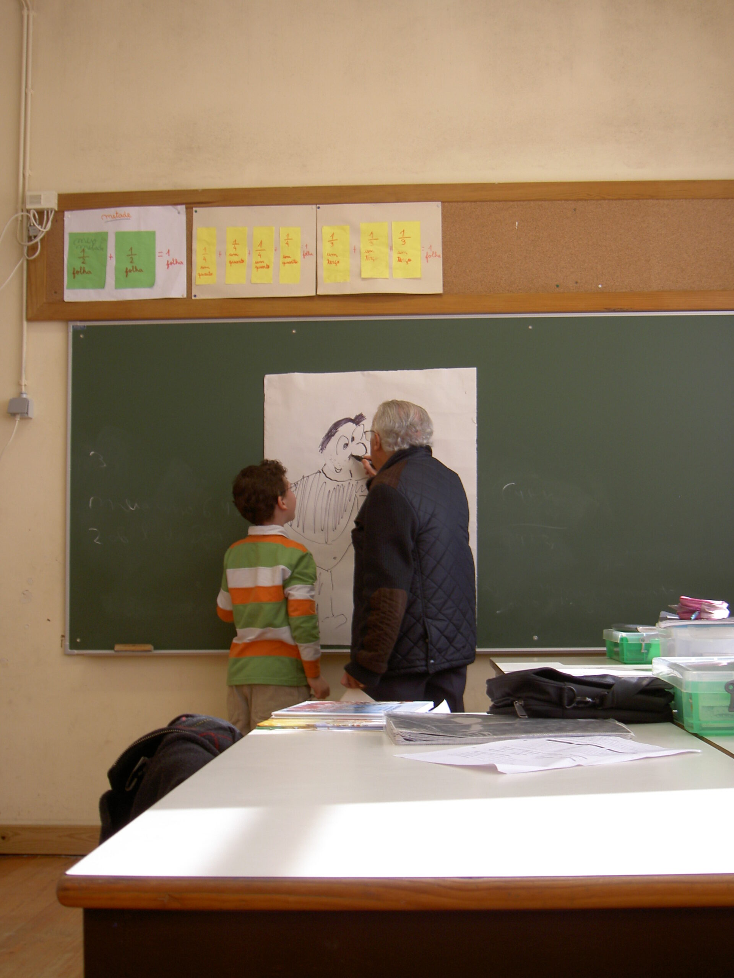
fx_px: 1244
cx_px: 367
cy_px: 489
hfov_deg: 32.9
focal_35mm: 44
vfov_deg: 42.9
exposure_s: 1/25
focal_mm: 9
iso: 50
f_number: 2.9
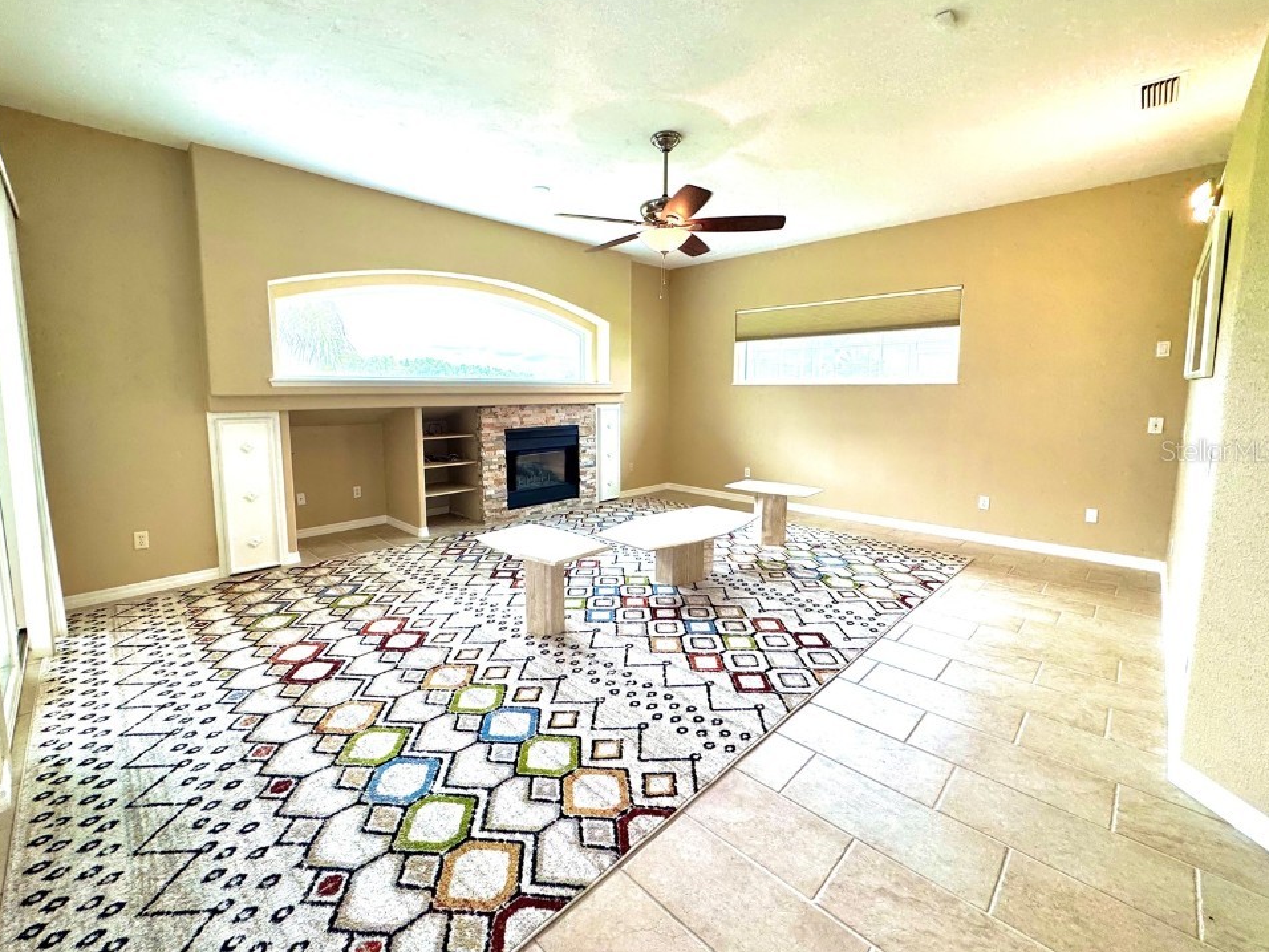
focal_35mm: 15
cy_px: 450
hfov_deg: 98.1
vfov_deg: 81.7
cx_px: 607
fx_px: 550
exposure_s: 1/120
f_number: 2.2
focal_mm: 2.22
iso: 64
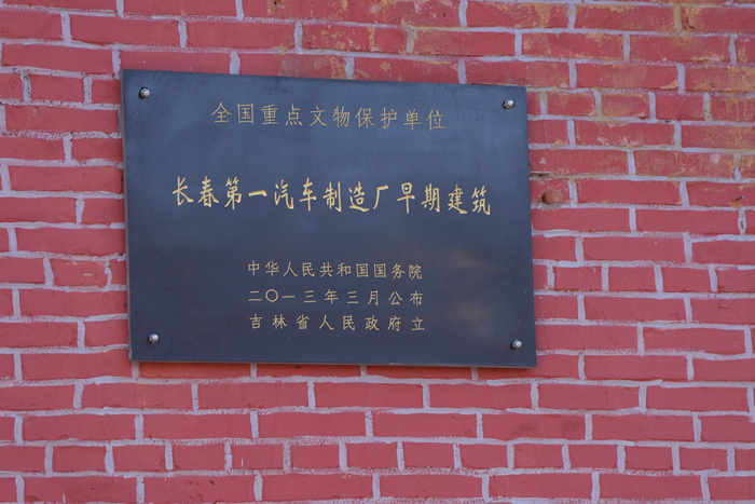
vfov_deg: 6.9
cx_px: 378
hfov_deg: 10.3
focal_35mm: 200
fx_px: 4195
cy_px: 252
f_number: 4
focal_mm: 200
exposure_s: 1/200
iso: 200
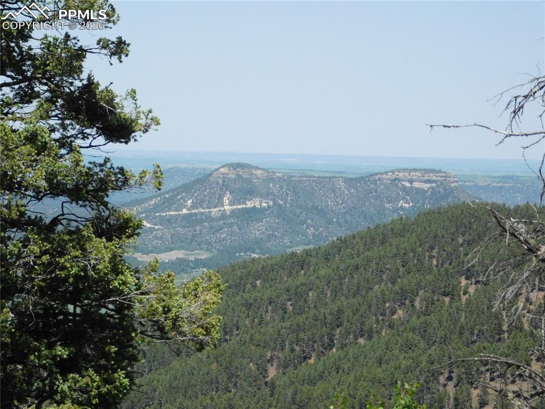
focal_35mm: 134
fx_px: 2109
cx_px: 272
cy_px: 204
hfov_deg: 14.7
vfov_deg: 11.1
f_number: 10
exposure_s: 1/1000
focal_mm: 23.7
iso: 800
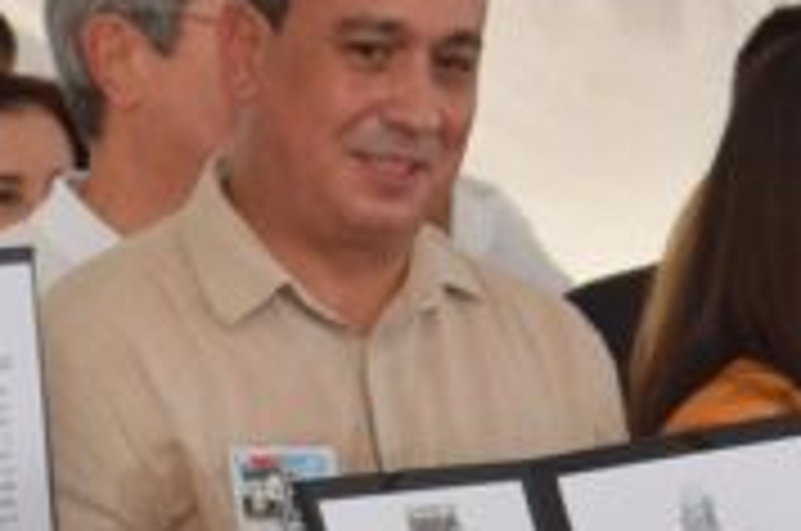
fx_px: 6265
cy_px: 502
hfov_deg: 7.3
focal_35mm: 282
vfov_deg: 4.8
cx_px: 320
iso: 200
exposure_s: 1/125
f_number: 5.6
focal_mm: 45
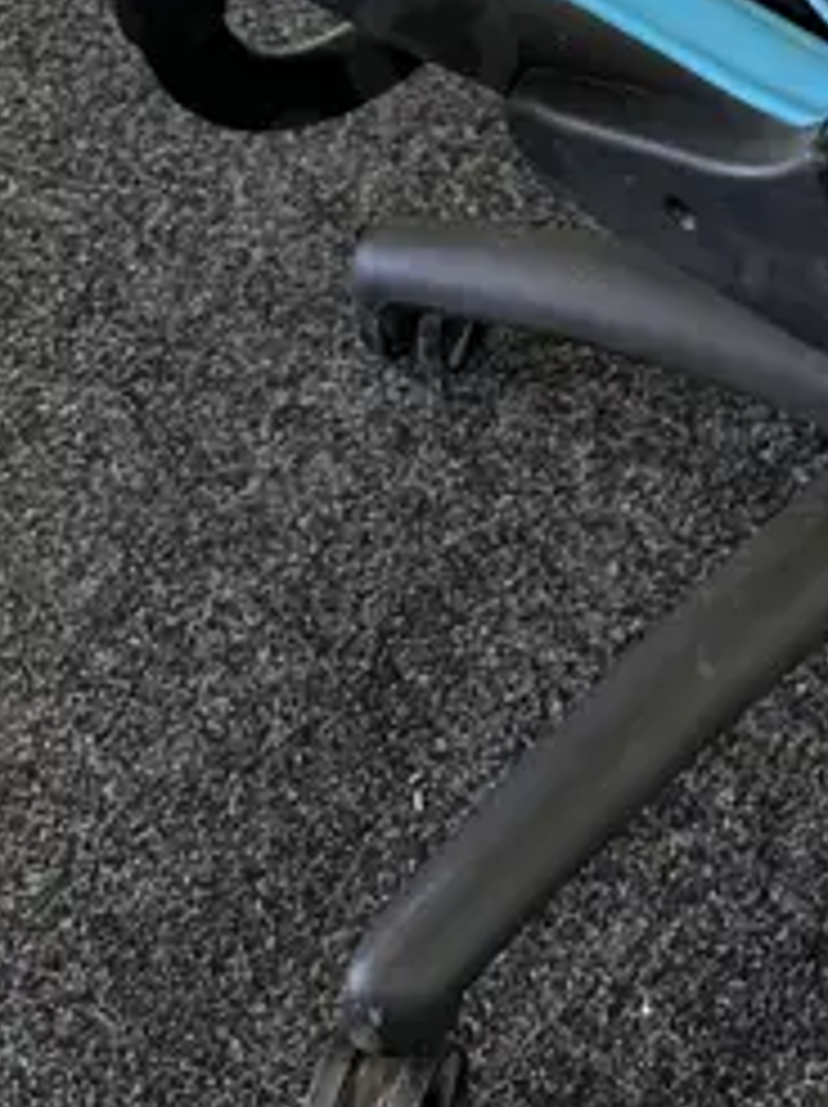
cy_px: -814
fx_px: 3195
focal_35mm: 100
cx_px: 1076
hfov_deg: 14.2
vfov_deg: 16.7
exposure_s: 1/50
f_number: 1.78
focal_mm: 6.86
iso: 125
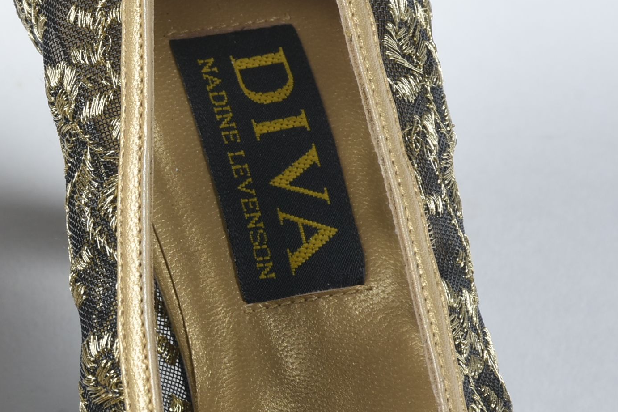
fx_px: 7809
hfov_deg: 4.5
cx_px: -26
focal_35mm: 455
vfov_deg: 3.0
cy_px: 194
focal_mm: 140
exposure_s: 1/125
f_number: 14
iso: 200
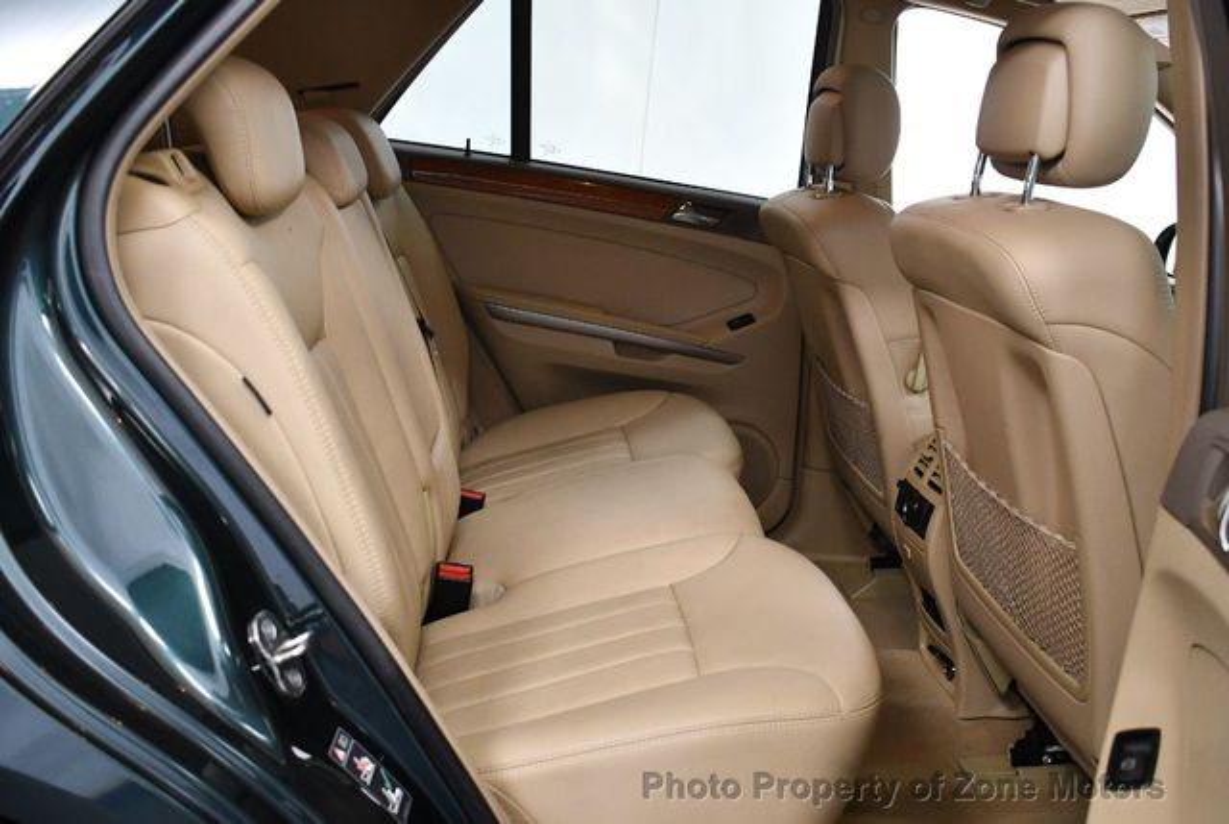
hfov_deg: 53.1
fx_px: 1231
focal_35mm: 36
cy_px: 412
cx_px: 614
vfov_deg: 37.0
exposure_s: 1/125
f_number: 3.5
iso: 1600
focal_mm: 18
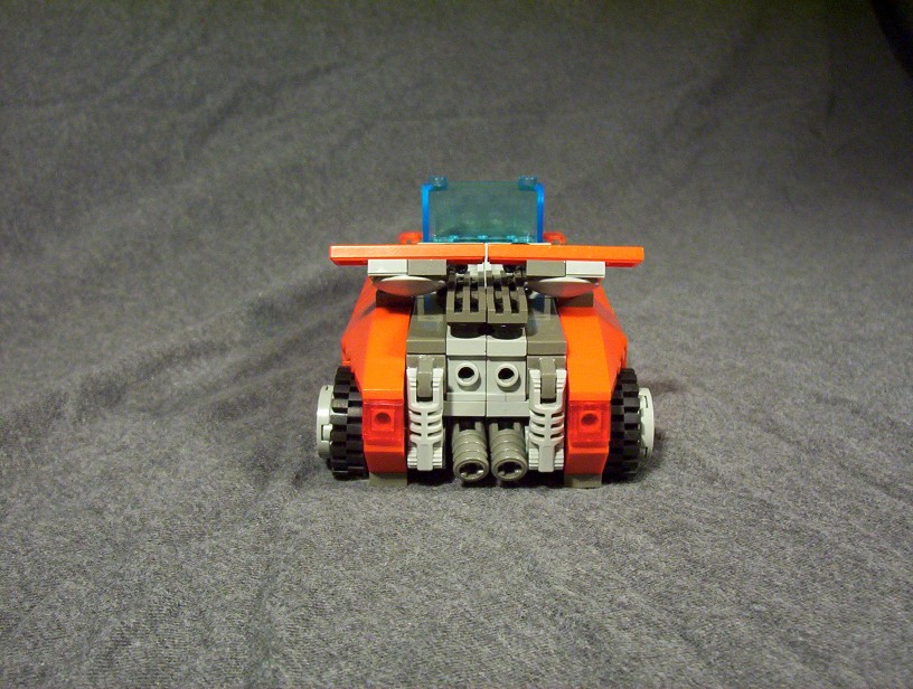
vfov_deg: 33.7
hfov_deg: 43.8
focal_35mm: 43
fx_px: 1137
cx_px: 456
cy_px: 344
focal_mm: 5.77
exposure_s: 1/25.3
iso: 200
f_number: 2.73
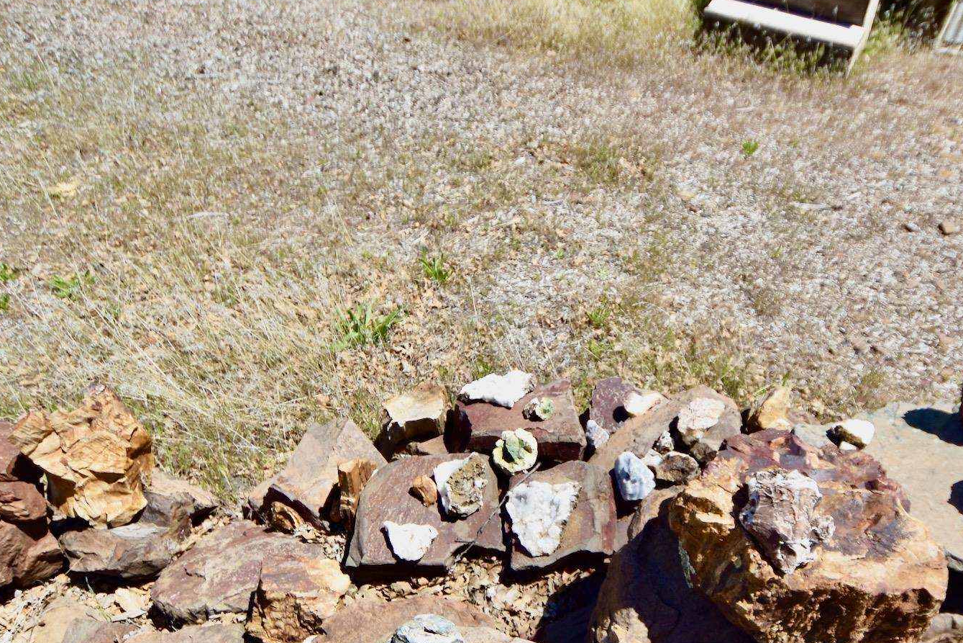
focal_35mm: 28
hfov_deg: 64.3
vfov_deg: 45.4
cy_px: 451
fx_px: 749
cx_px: 614
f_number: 3.5
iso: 140
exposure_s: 1/2000
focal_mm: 10
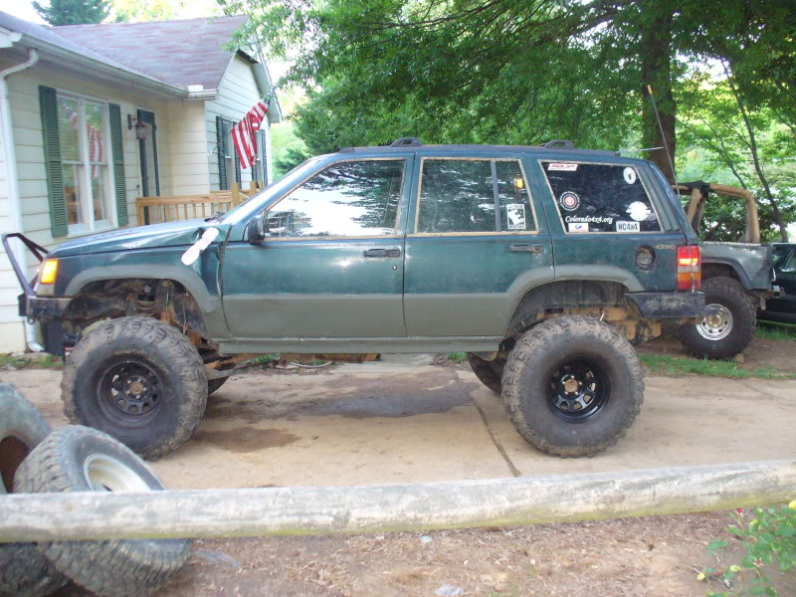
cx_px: 398
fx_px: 851
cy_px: 298
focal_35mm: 37
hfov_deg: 50.1
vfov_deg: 38.7
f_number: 2.8
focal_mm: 6.1
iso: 400
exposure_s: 1/60
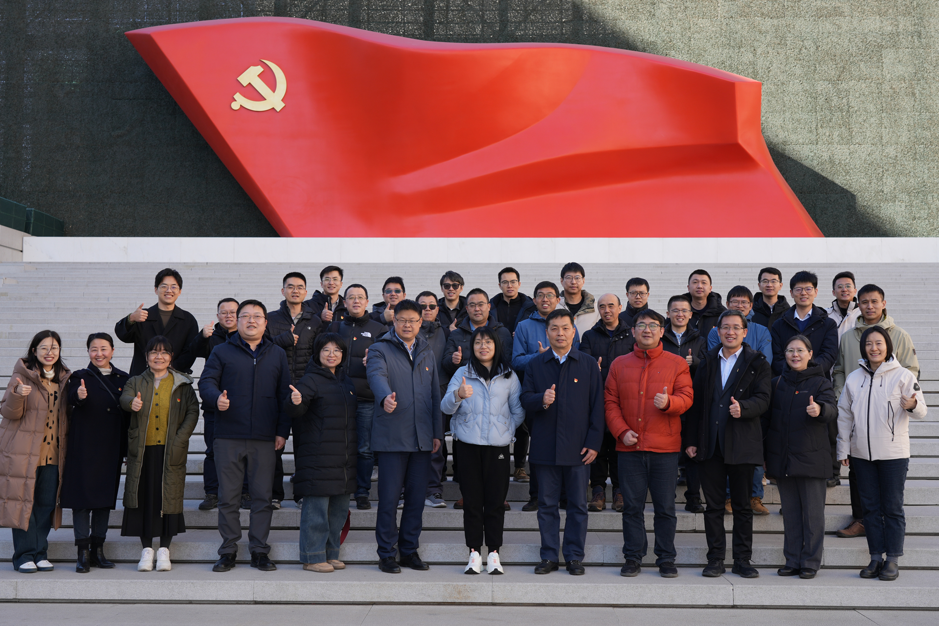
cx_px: 470
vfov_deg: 31.2
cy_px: 313
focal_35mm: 43
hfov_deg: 45.4
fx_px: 1121
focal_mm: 43
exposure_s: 1/125
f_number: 6.3
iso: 100
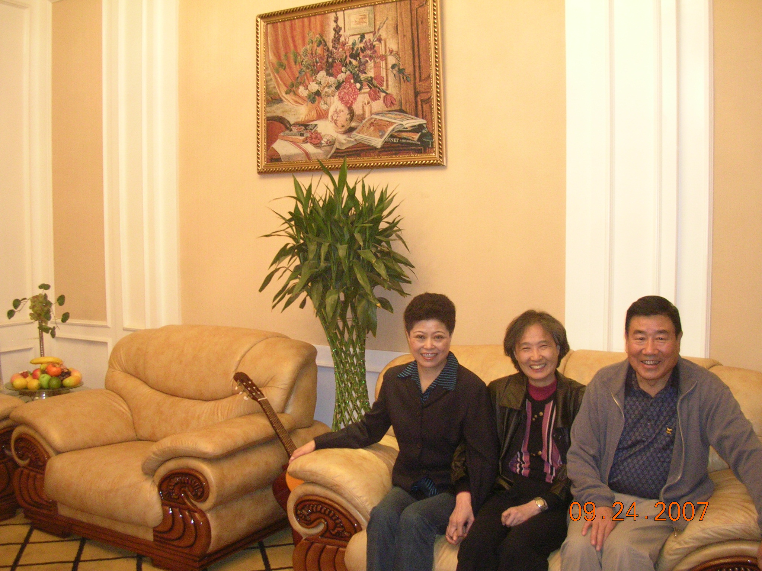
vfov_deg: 37.7
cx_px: 381
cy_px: 286
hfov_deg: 49.0
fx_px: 836
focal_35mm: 38
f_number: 2.8
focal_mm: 5.8
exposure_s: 1/24.8
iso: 200
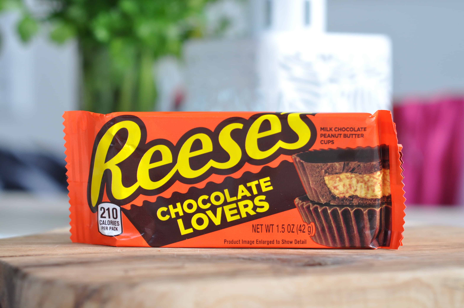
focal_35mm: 75
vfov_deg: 18.1
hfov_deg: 27.0
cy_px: 154
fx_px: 965
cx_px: 232
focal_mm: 50
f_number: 4.5
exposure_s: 1/80
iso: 400
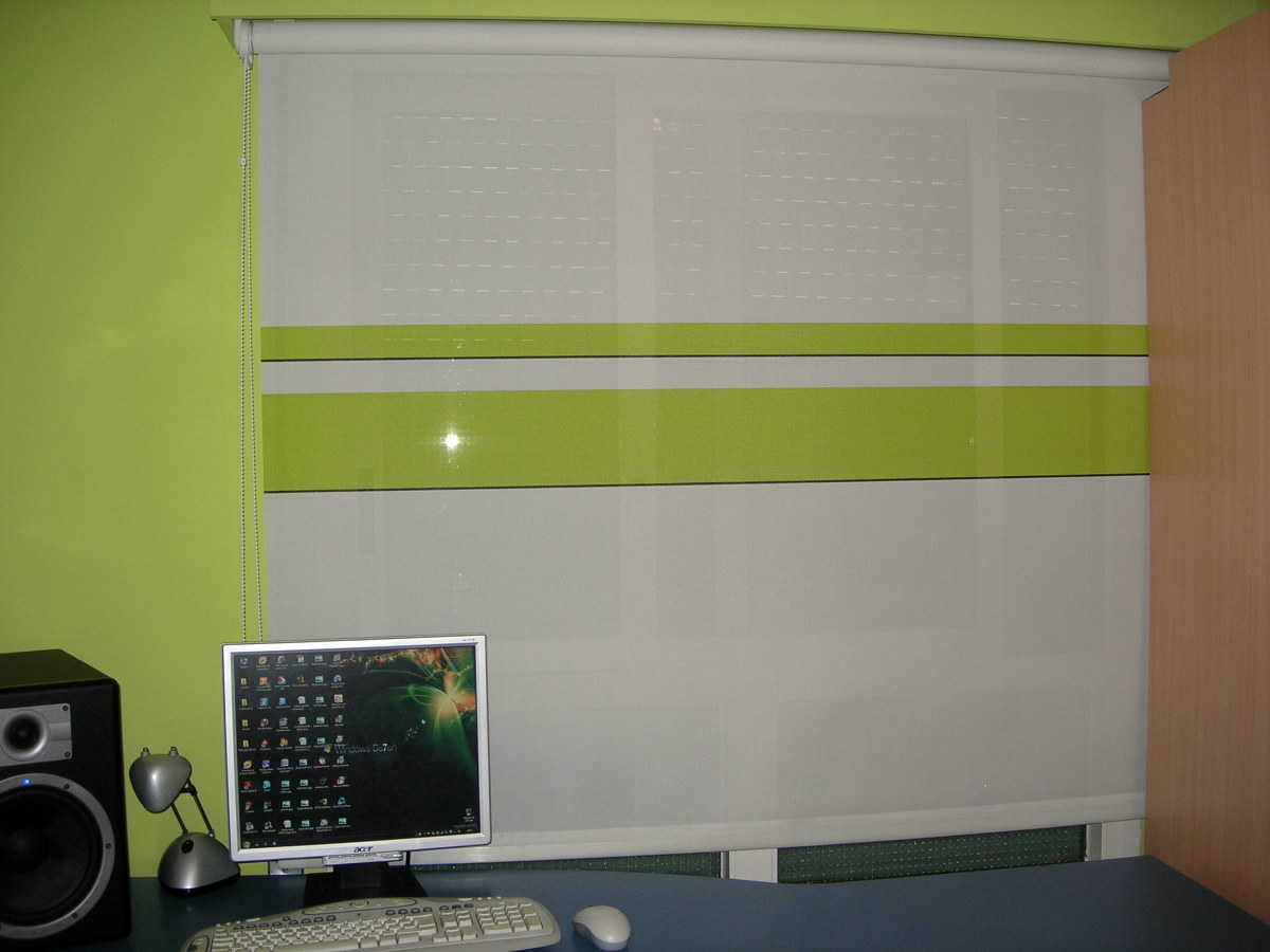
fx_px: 1394
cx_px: 635
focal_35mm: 38
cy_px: 476
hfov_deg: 49.0
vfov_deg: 37.7
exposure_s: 1/60.1
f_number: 2.8
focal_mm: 7.8
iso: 64
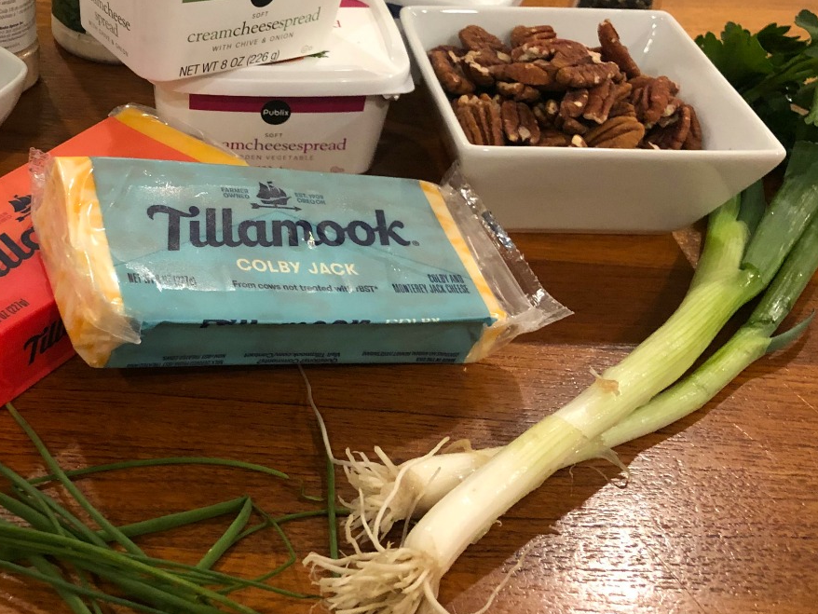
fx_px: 1205
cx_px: 156
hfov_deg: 36.1
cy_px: 110
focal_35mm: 51
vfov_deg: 27.9
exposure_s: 1/14
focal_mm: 4
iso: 100
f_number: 1.8
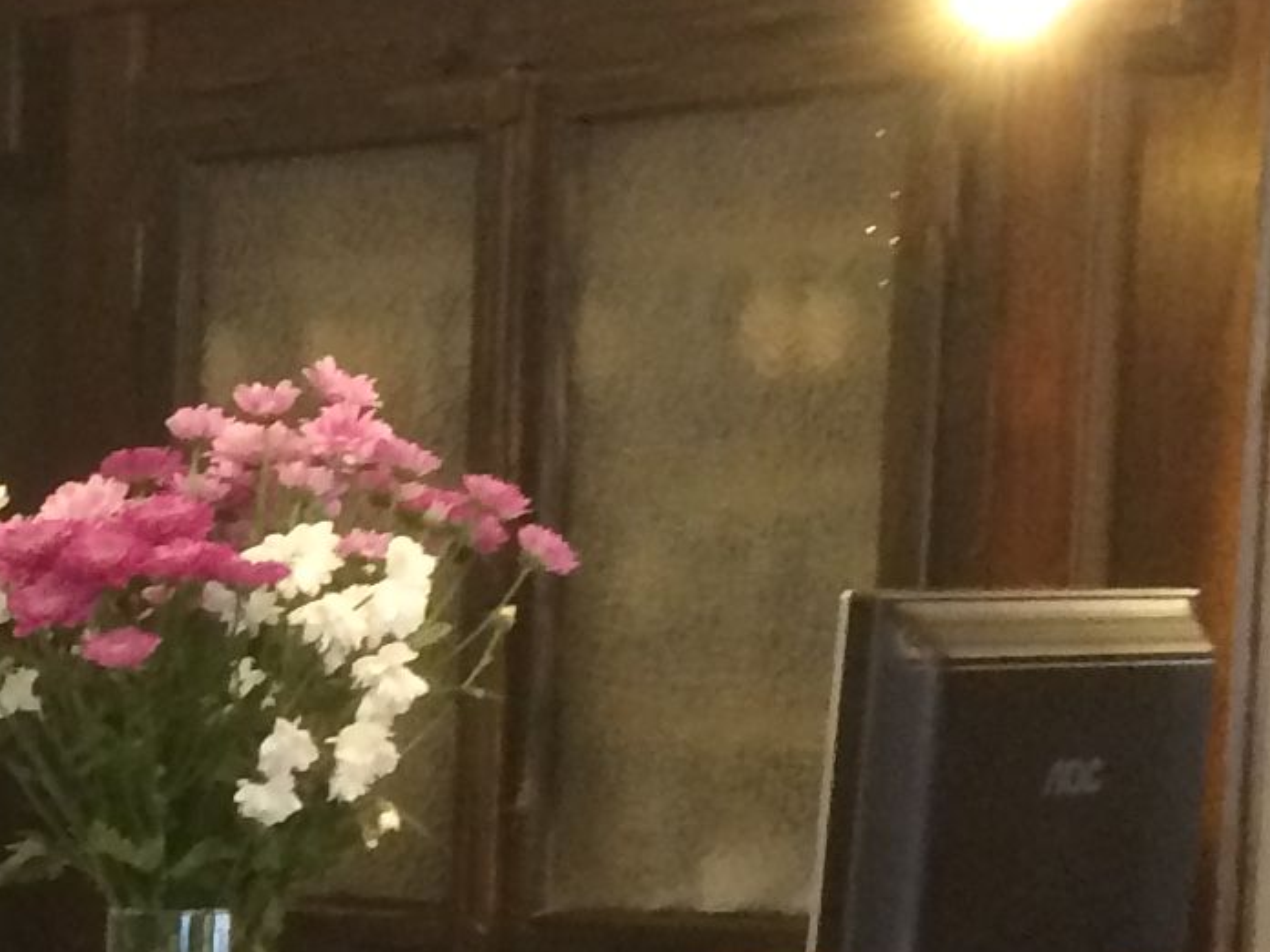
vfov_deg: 10.6
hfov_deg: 12.8
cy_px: 1364
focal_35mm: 136
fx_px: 4990
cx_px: -1212
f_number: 2.2
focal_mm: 4.15
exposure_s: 1/33
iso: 200
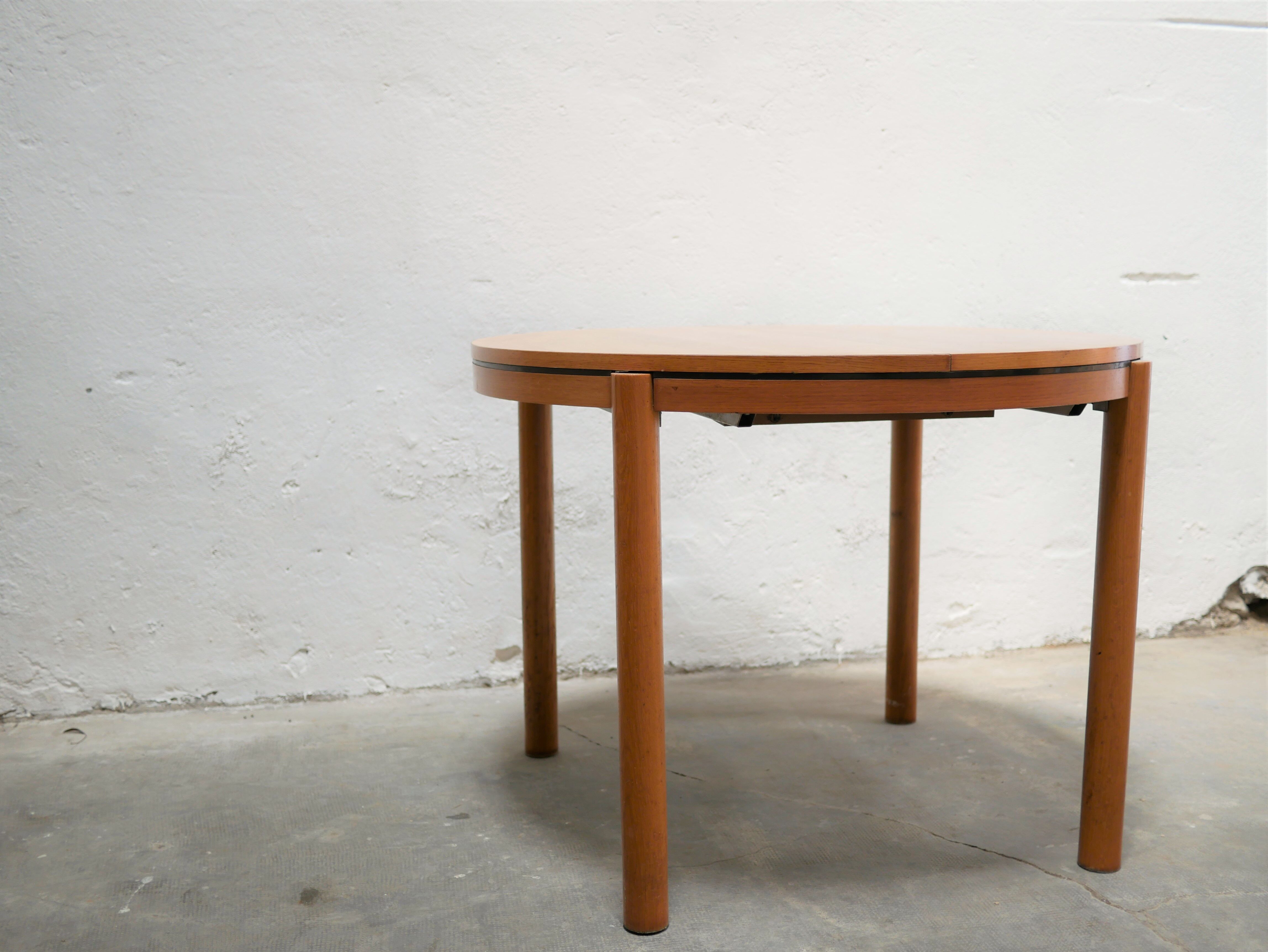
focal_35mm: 40
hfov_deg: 46.8
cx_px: 634
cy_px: 476
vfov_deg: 36.0
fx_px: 1466
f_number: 1.7
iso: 200
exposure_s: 1/60
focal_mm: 20
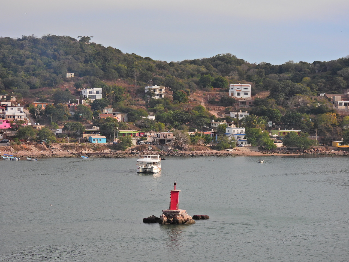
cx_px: 174
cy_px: 131
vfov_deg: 15.6
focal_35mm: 95
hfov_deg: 20.7
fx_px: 958
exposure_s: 1/800
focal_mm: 17
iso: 100
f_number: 4
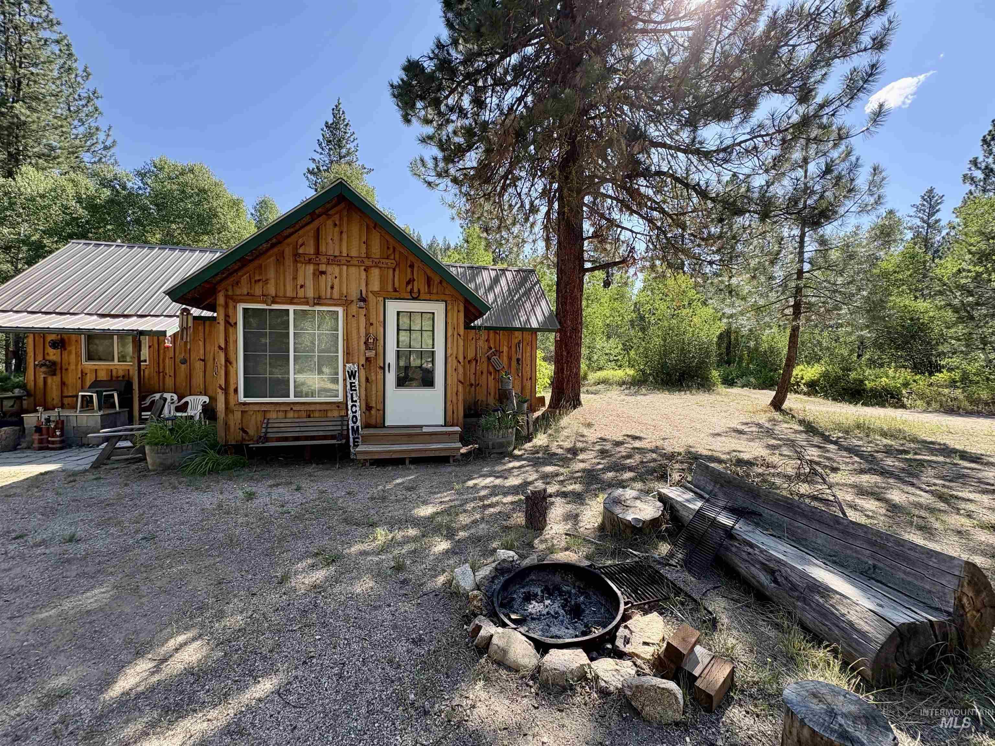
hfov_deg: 102.1
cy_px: 373
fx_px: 402
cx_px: 498
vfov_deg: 85.7
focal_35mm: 14
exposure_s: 1/412
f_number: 2.2
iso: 64
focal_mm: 2.22
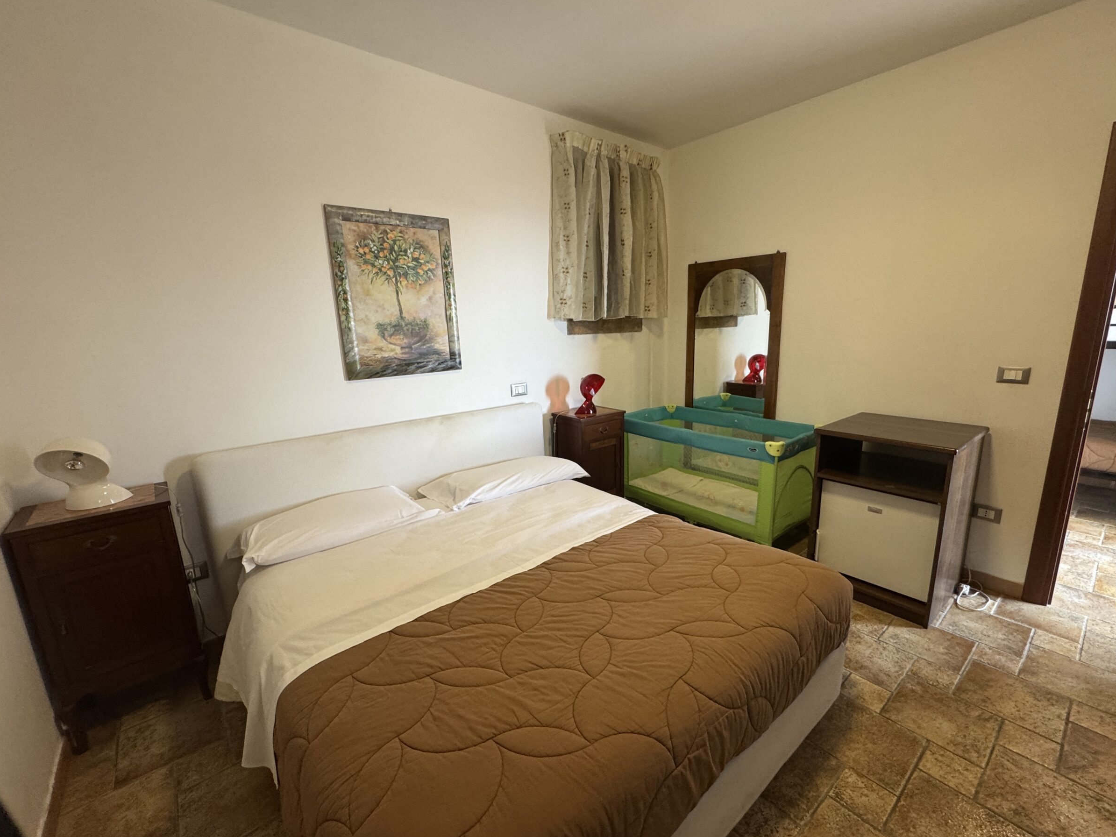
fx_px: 484
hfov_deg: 98.1
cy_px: 428
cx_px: 581
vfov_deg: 81.7
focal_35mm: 15
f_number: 2.2
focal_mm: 2.22
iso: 200
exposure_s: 1/50
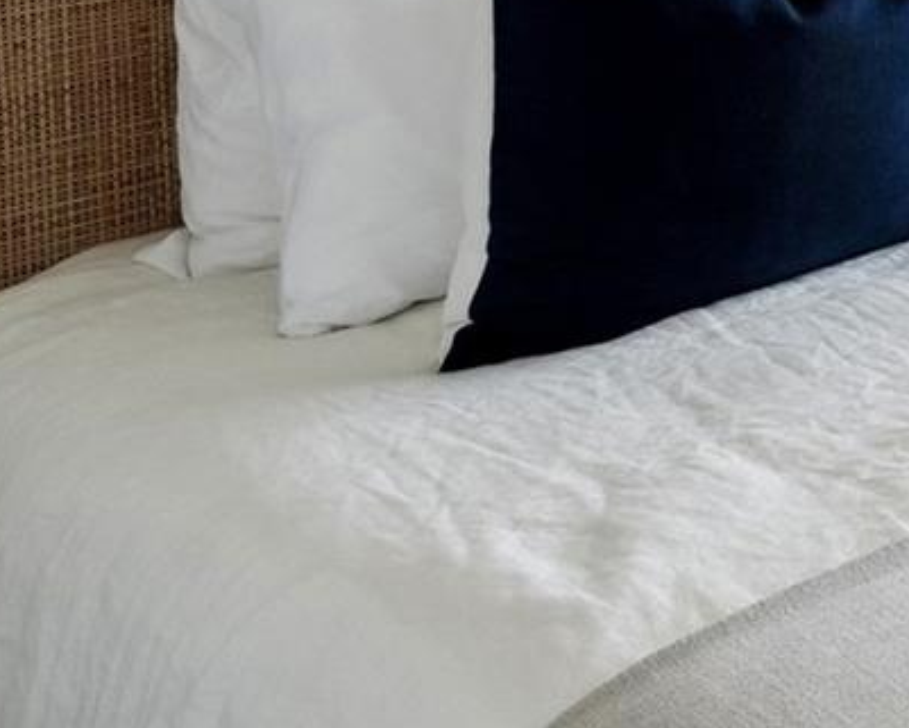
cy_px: -445
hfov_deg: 16.1
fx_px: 1803
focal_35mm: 67
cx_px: 2072
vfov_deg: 19.2
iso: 800
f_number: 8
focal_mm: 14
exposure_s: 1/125
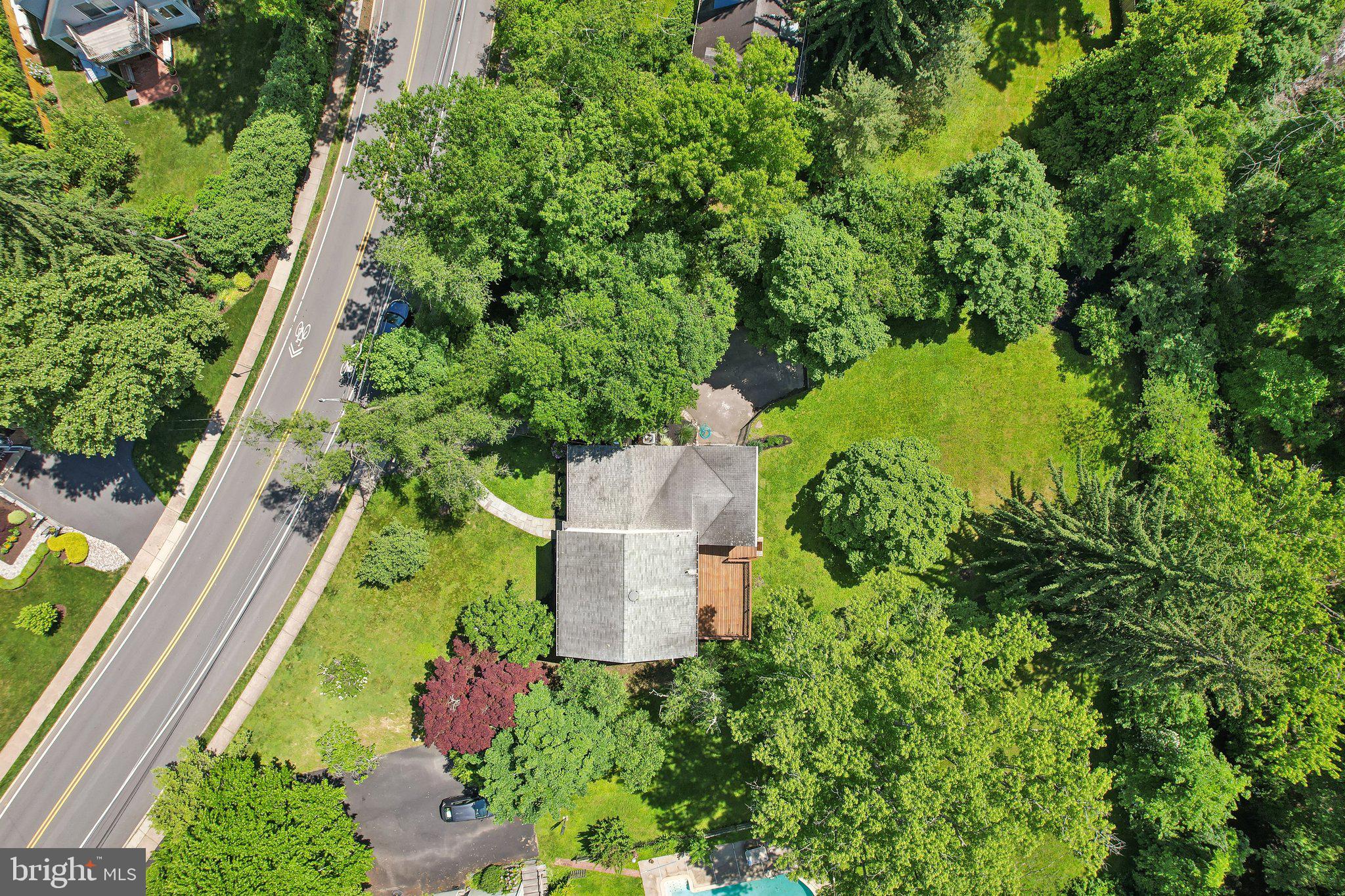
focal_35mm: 22
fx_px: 822
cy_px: 448
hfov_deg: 78.6
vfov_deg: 57.2
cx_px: 672
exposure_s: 1/1000
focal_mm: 8.4
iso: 100
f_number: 2.8
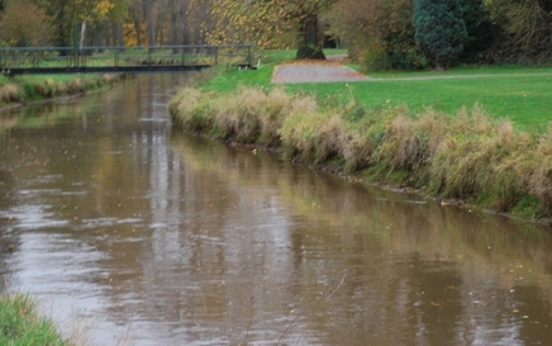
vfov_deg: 11.3
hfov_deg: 18.0
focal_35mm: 116
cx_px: 265
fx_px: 1741
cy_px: 98
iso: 250
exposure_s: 1/30
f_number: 5.6
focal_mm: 55
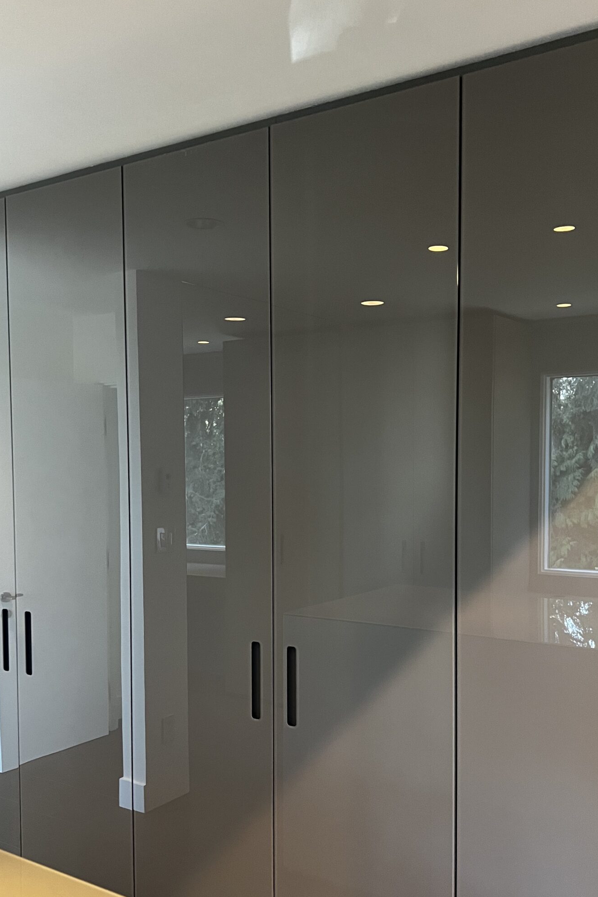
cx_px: 310
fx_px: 872
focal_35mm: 35
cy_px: 506
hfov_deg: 37.9
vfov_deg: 54.3
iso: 400
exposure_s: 1/60
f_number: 1.5
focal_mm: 5.7
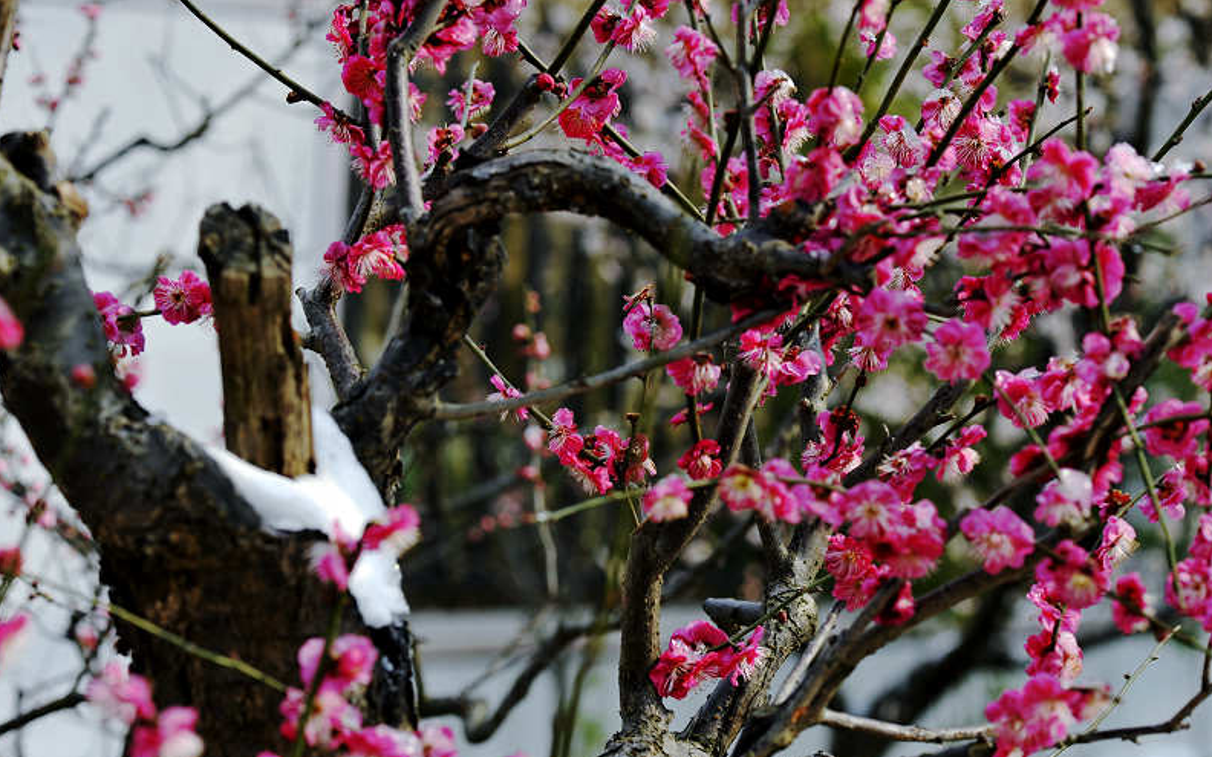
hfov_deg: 19.3
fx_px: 3567
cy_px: 355
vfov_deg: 12.1
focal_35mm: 108
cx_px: 608
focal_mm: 105
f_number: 9
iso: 200
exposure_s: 1/250
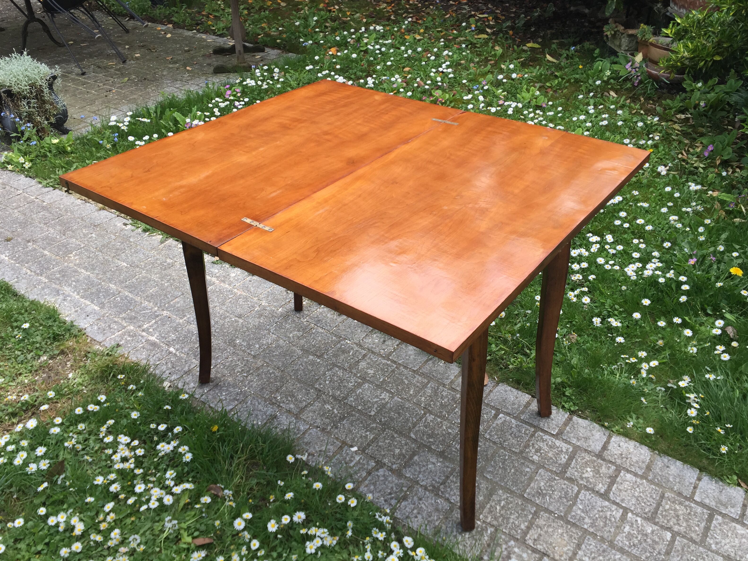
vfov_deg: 46.8
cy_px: 271
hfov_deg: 60.0
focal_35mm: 30
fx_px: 648
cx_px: 375
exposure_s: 1/341
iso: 32
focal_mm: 4.15
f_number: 2.2
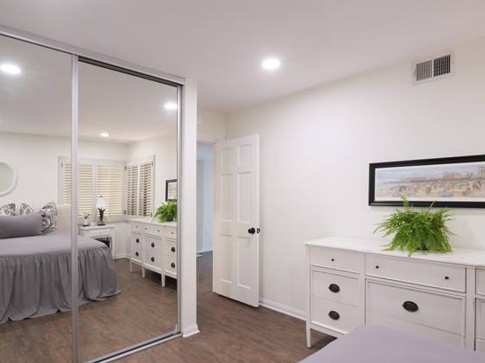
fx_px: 294
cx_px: 260
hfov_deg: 78.9
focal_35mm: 21
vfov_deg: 63.1
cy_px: 207
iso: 2000
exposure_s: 1/40
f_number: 8
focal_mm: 9
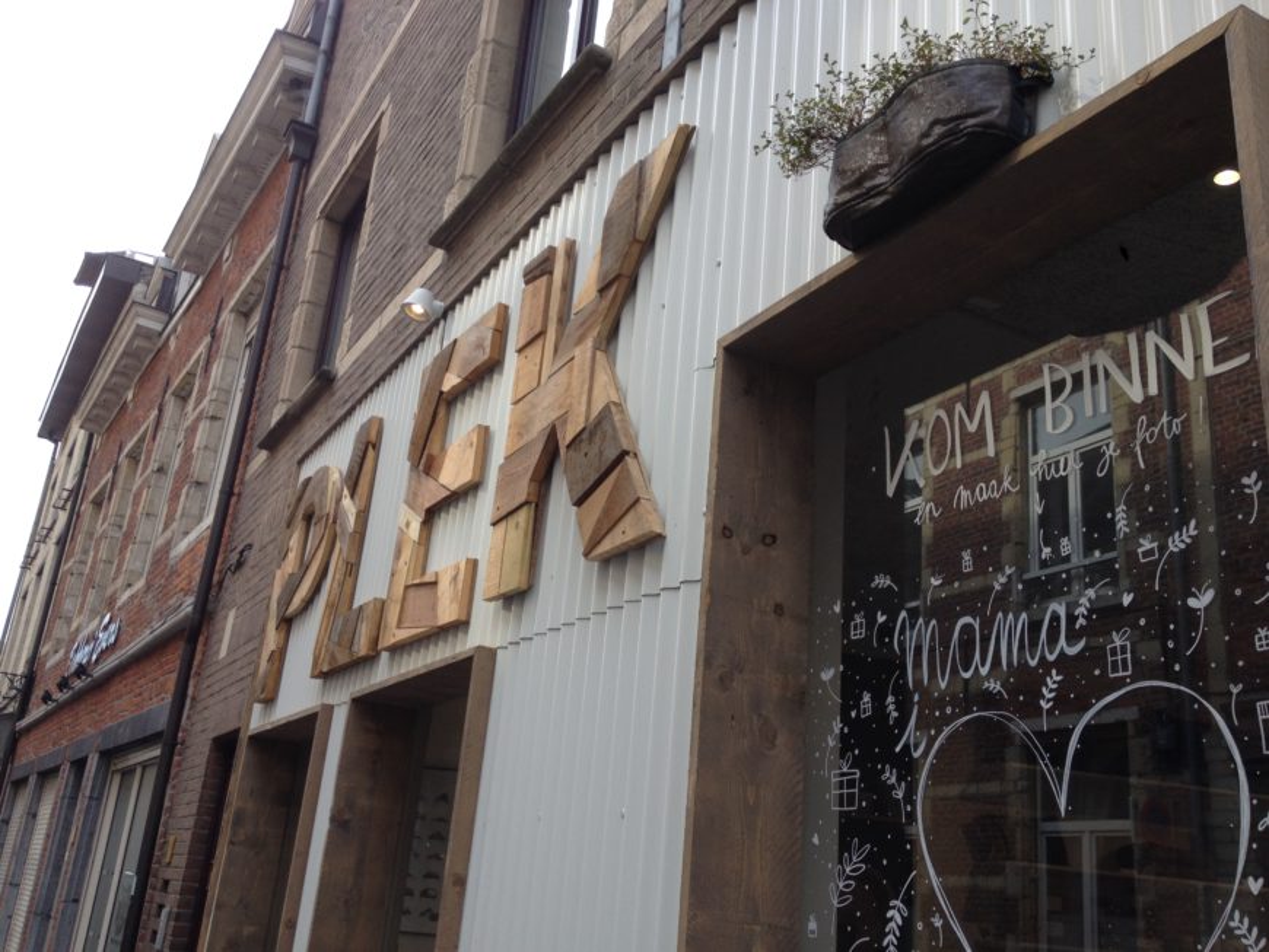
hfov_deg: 52.6
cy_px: 476
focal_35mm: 35
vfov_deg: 40.7
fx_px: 1283
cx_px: 634
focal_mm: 4.28
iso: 50
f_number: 2.4
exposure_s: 1/325
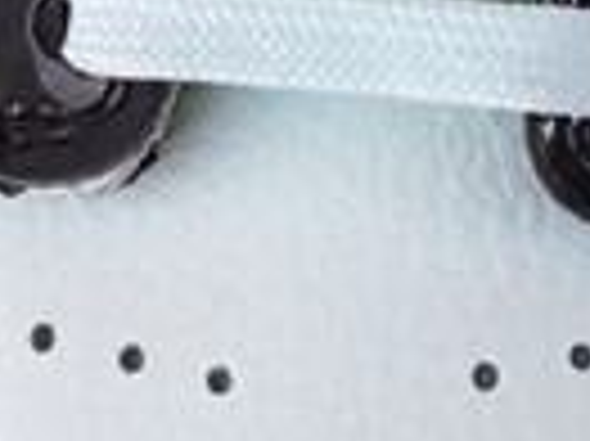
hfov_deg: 9.1
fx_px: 3627
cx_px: 797
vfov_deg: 6.4
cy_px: -839
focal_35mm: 213
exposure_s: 1/321
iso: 25
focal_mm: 3.3
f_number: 2.4
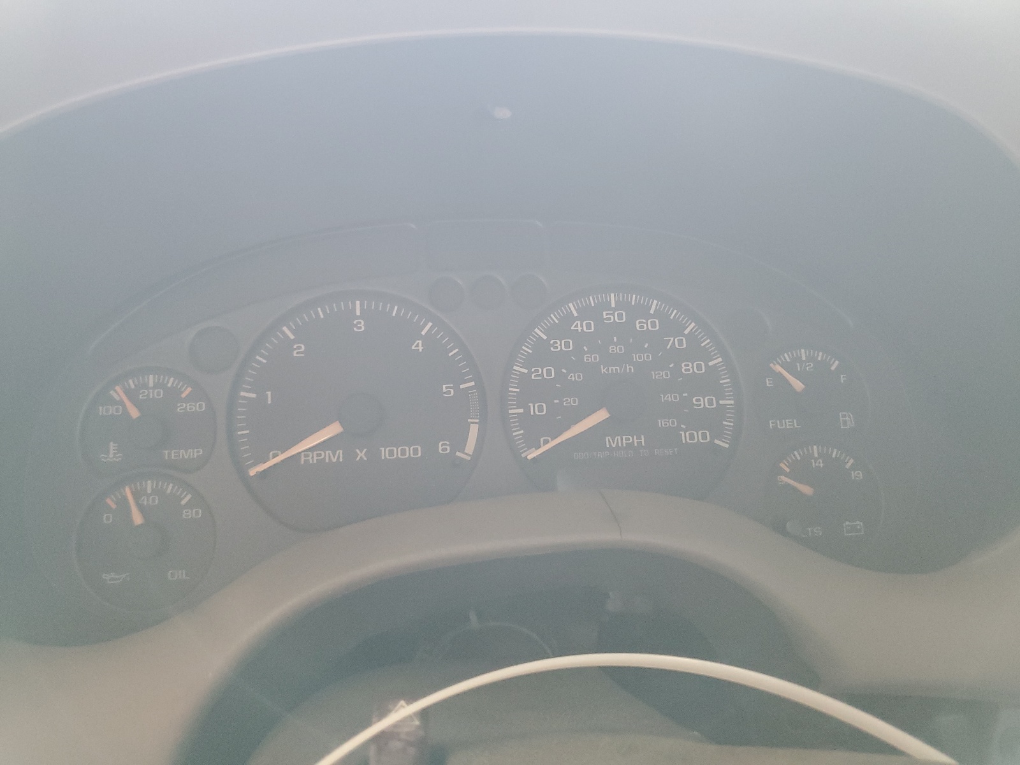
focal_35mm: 26
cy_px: 382
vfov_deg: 53.1
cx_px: 510
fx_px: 766
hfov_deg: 67.3
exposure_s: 1/40
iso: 334
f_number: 1.5
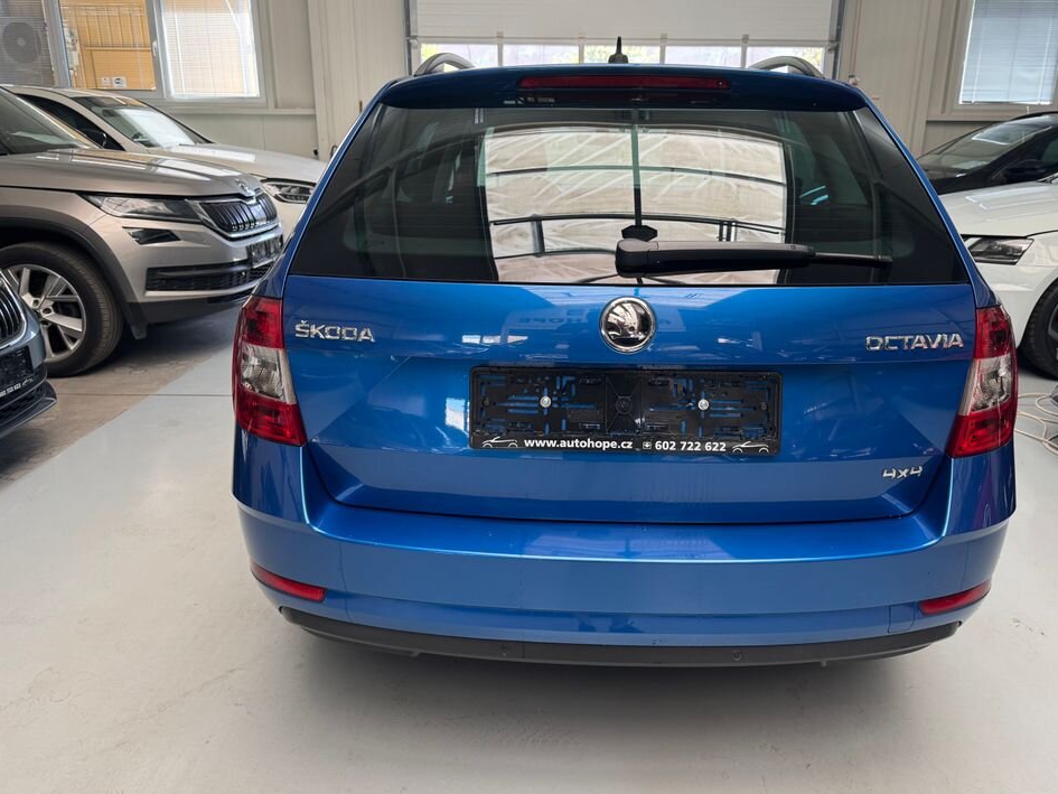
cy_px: 375
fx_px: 795
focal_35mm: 26
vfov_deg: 53.0
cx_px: 570
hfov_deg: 67.2
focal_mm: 6.76
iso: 125
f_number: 1.78
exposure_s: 1/121
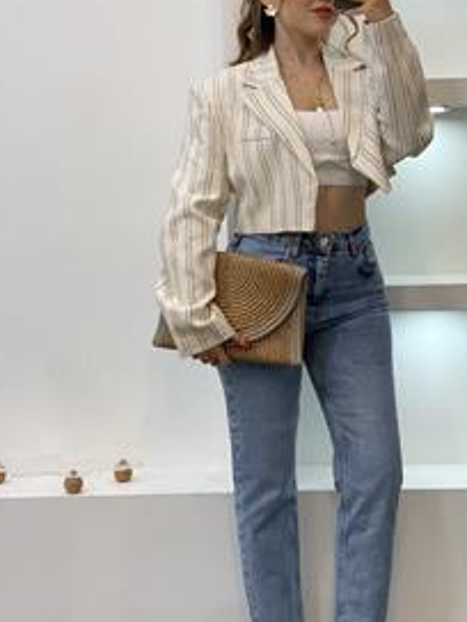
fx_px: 1421
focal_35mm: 79
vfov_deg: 24.7
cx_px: 286
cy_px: 330
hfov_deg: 18.6
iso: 64
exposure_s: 1/100
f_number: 2
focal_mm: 6
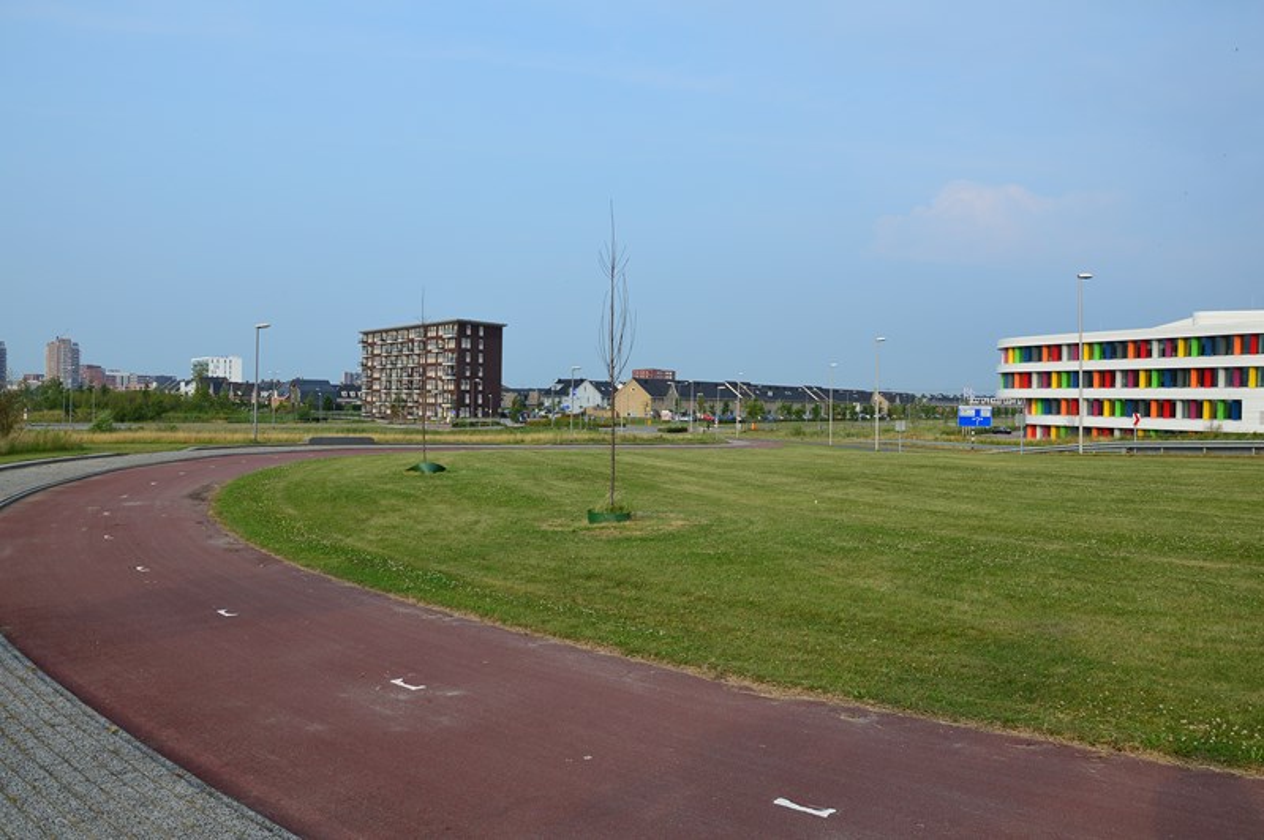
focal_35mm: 27
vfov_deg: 47.9
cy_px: 420
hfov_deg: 67.4
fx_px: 947
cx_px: 632
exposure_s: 1/400
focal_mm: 18
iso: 200
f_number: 6.3
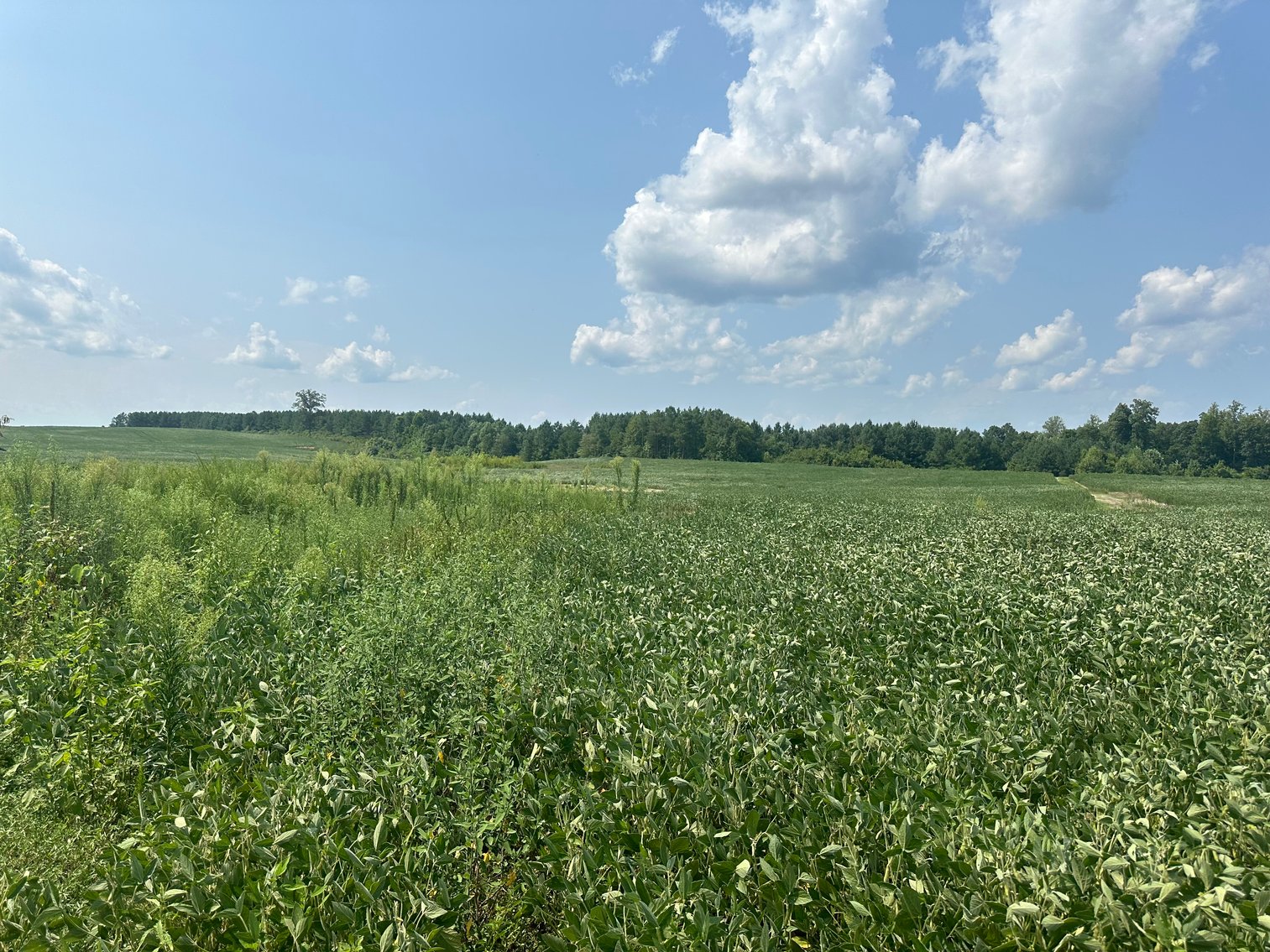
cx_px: 635
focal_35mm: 24
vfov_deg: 56.8
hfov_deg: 71.6
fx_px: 881
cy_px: 476
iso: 80
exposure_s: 1/6211
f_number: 1.78
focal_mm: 6.86
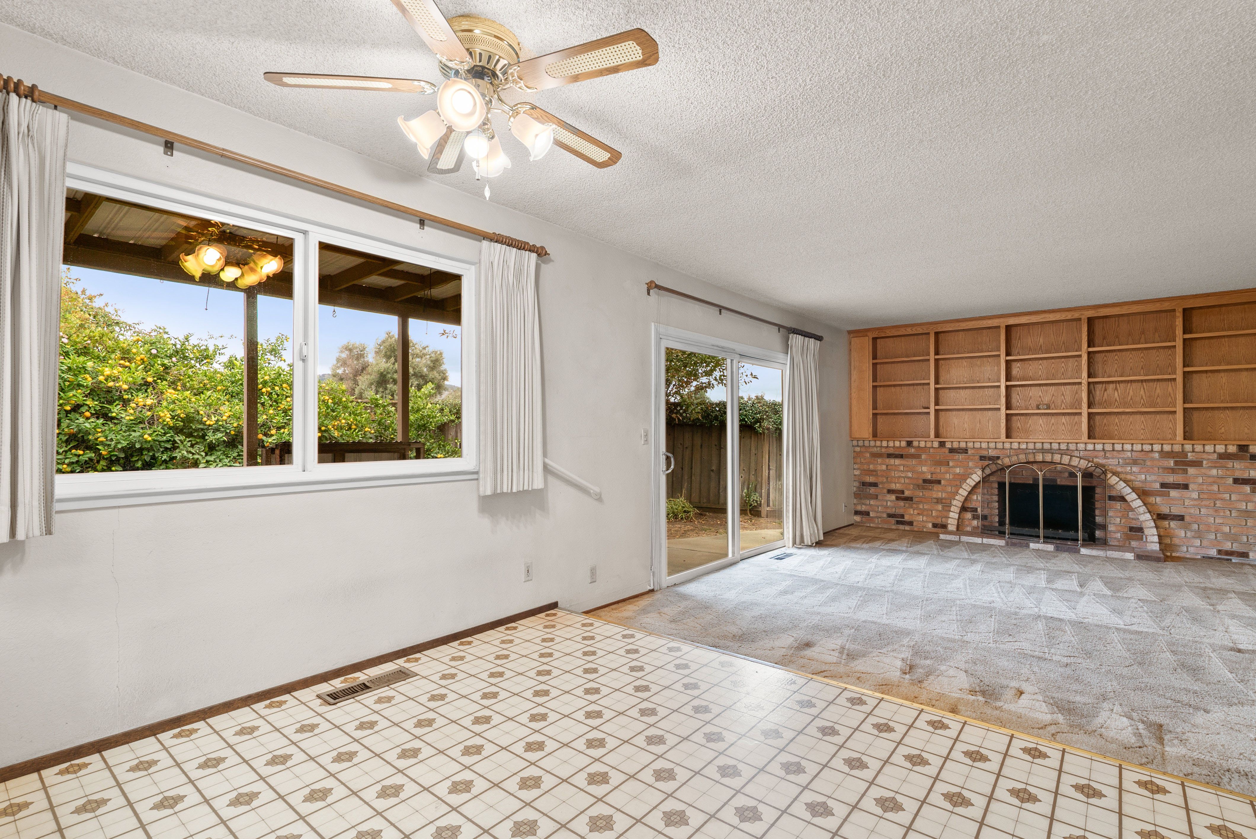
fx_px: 559
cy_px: 420
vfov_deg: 73.8
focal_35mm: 16
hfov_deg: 96.7
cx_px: 628
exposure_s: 1/1.25
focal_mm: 16
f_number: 9
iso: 400
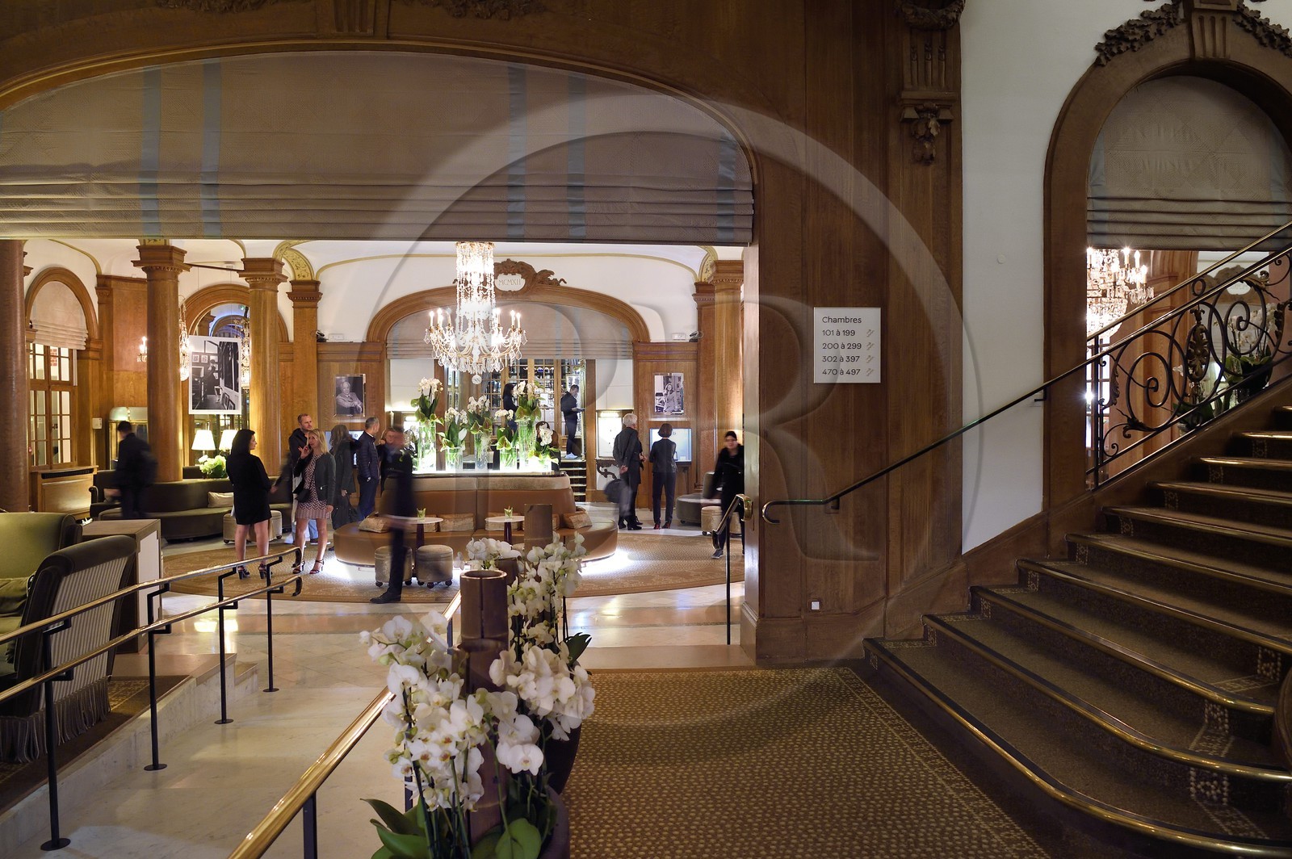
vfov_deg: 53.1
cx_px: 646
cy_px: 430
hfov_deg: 73.8
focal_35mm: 24
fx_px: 861
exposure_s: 1/6
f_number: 5.6
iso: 1600
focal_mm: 24
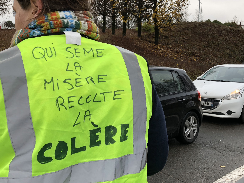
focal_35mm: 41
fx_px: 289
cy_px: 77
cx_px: 151
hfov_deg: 45.4
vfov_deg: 35.1
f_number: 1.8
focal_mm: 3.99
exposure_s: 1/125
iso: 20
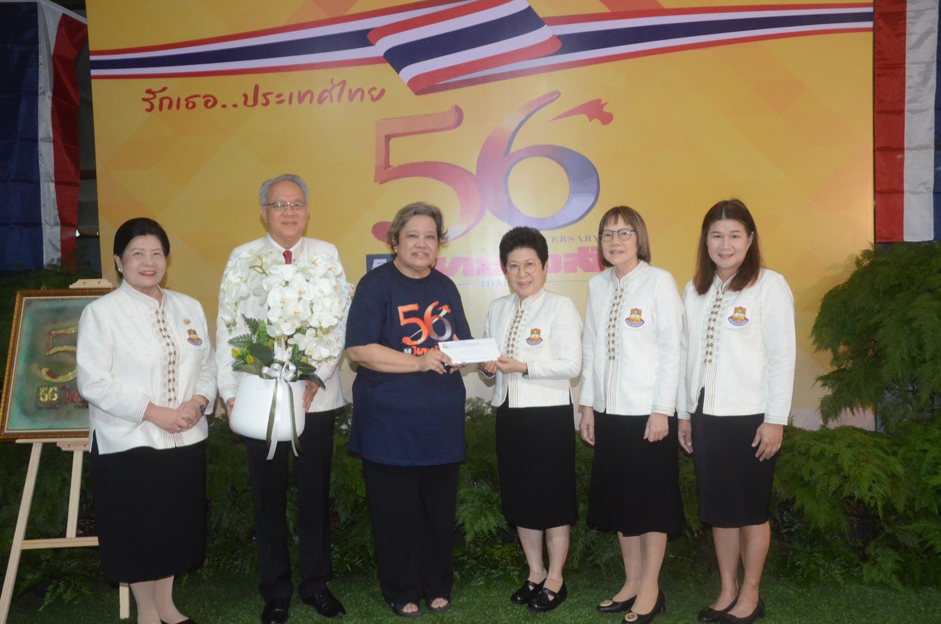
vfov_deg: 39.8
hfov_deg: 57.3
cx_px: 470
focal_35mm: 33
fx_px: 861
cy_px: 312
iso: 3200
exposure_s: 1/60
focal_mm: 22
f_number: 10
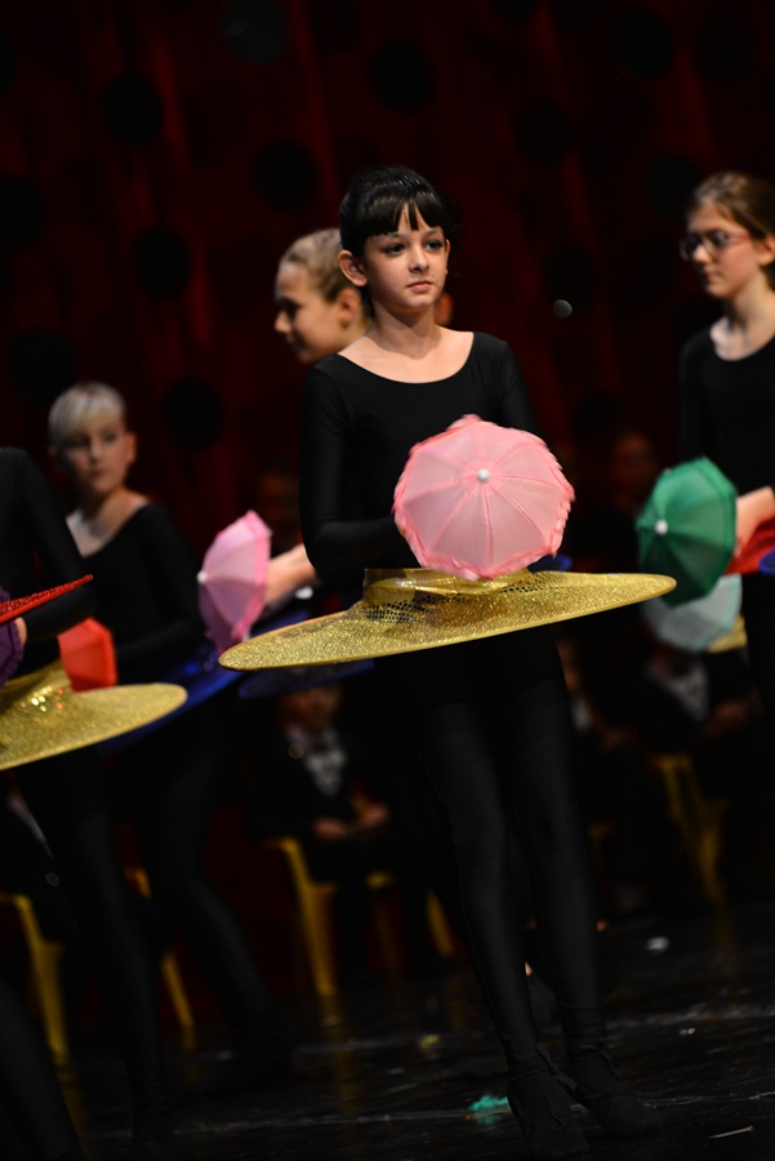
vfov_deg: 12.1
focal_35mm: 170
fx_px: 5483
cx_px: 388
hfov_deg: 8.1
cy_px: 580
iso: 1250
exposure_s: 1/125
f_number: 3.5
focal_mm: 170
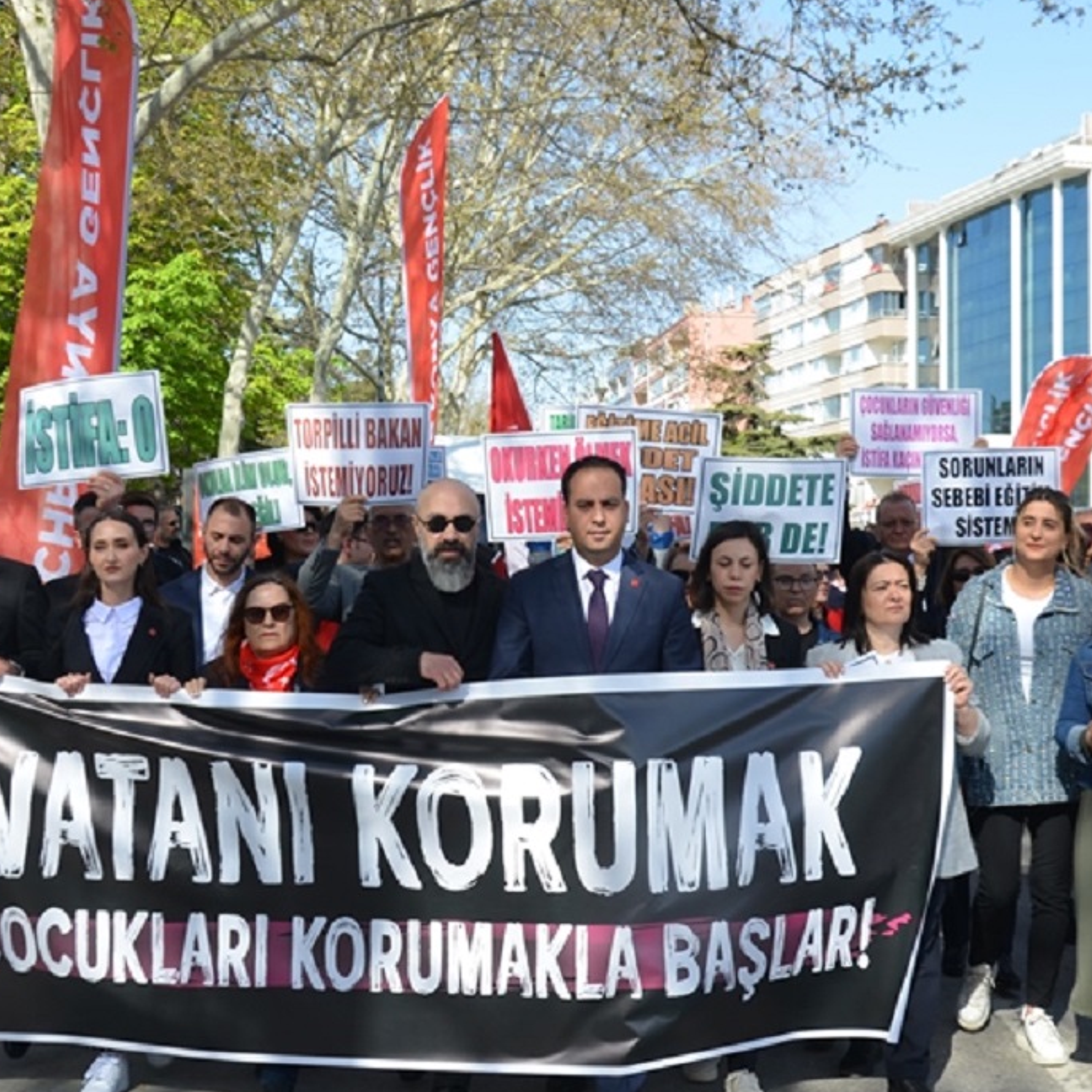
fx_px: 1777
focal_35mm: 50
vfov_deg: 34.2
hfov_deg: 34.2
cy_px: 578
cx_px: 561
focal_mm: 21
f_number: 8
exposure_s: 1/250
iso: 160
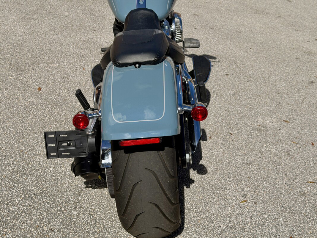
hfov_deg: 39.7
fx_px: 440
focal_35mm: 48
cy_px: 119
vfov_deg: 30.3
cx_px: 158
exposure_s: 1/9901
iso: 80
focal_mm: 6.76
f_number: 1.78
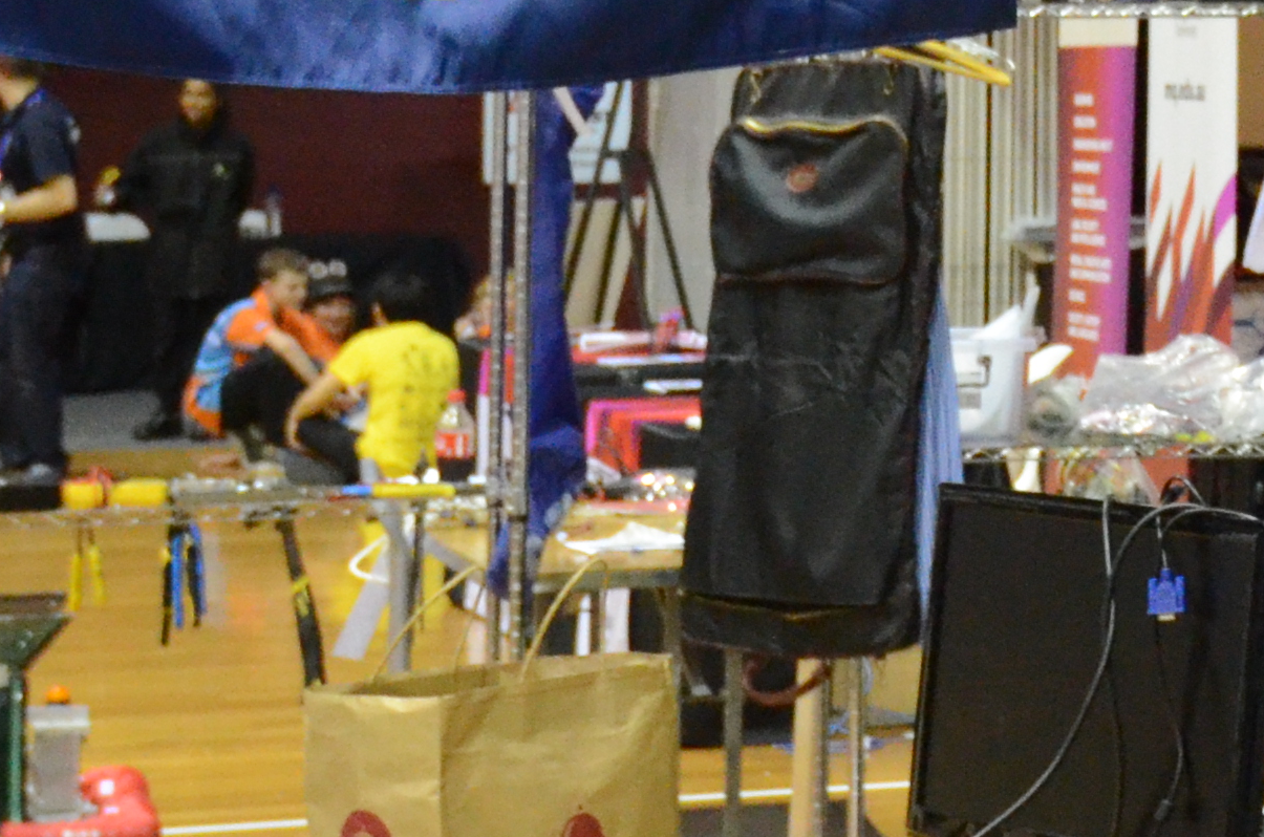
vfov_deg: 9.6
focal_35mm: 141
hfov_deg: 13.4
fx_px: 4942
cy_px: -123
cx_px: 2095
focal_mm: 23
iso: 3200
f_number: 4
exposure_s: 1/60
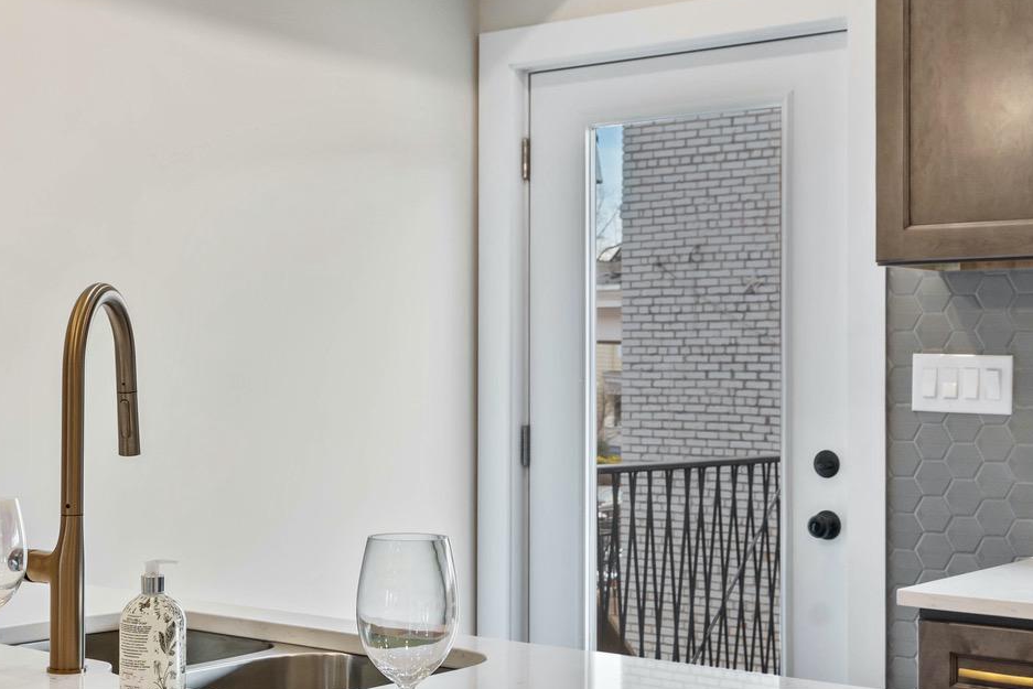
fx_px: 1693
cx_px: 429
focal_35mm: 59
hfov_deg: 33.9
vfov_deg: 23.0
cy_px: 371
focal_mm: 27
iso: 320
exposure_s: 1/25
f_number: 8
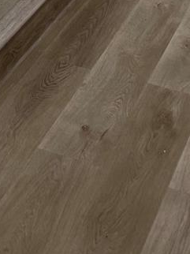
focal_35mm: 97
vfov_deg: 17.5
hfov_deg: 15.2
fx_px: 711
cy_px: -160
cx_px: 84
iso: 125
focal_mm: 5.1
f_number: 1.6
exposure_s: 1/120
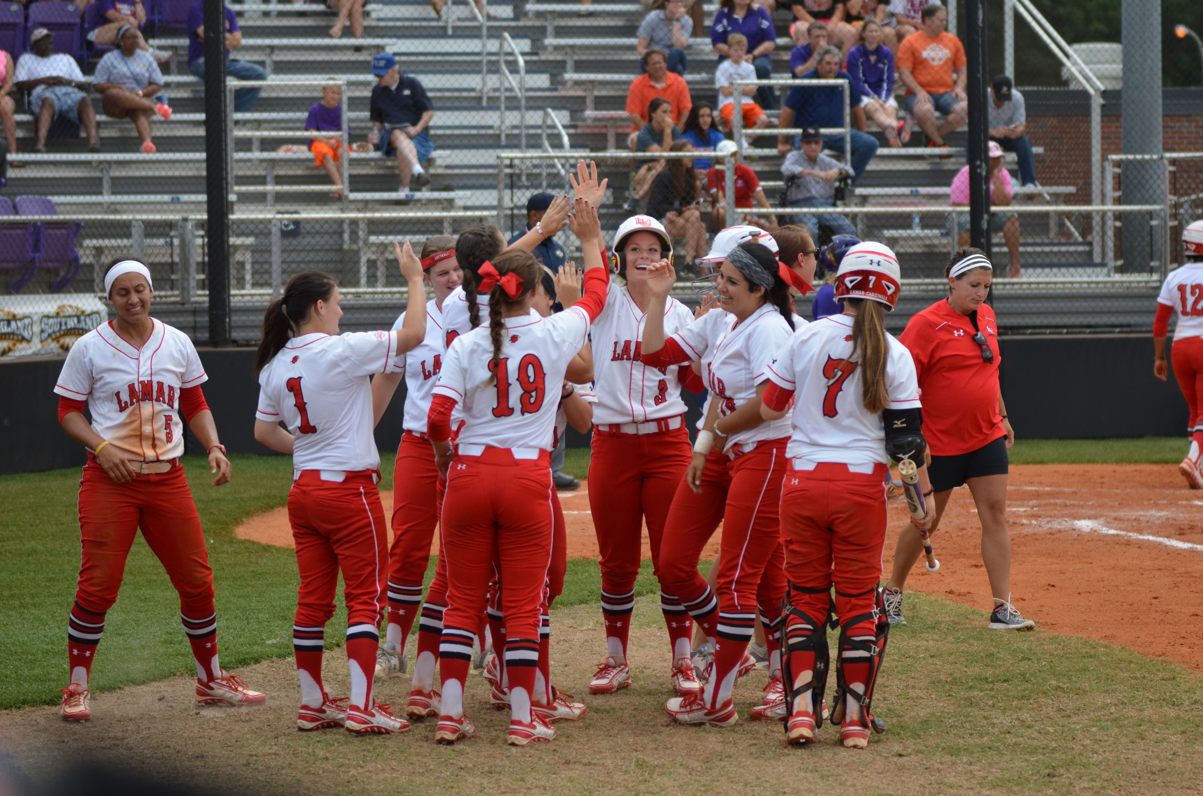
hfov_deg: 16.7
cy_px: 398
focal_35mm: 123
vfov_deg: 11.1
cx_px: 602
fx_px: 4102
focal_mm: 82
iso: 400
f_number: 2.8
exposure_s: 1/3200
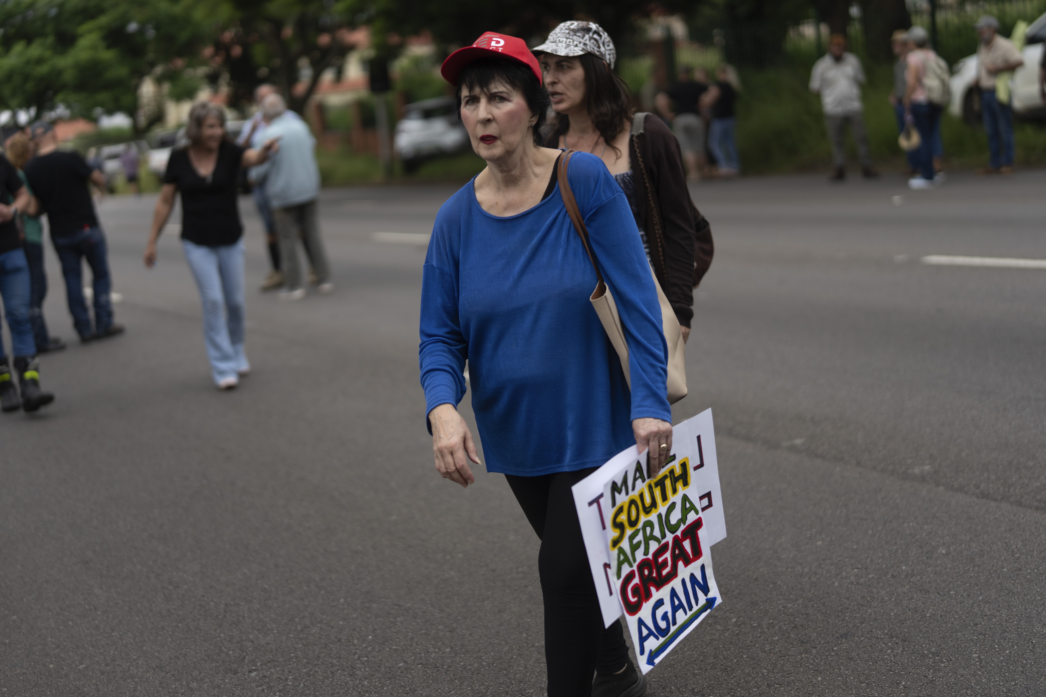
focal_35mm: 50
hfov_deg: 39.6
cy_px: 348
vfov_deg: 27.0
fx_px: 1453
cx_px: 523
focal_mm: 50
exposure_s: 1/2500
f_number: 1.4
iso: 100
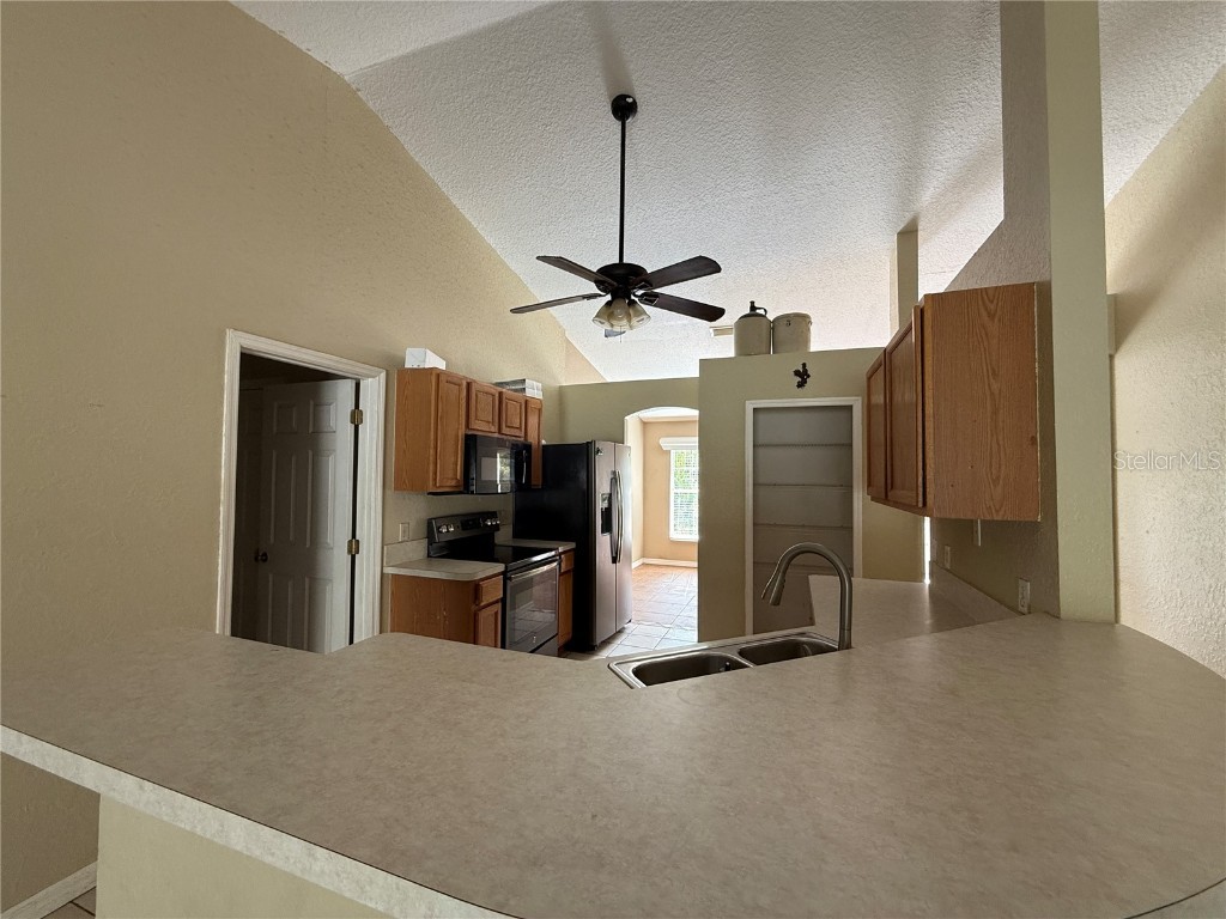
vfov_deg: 85.7
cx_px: 613
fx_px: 496
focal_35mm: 14
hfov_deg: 102.1
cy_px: 460
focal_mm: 2.22
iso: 125
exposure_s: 1/99
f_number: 2.2
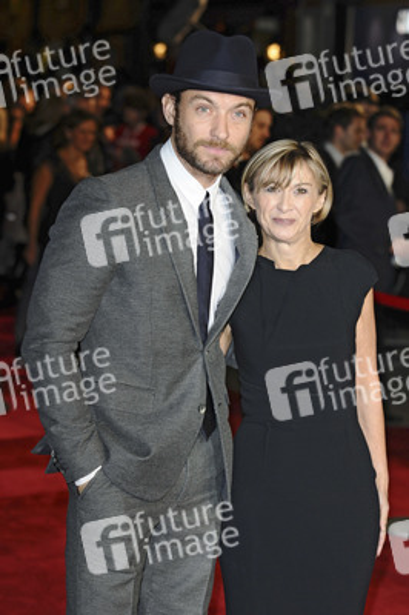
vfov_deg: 17.1
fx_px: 2048
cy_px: 308
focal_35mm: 120
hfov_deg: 11.4
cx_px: 204
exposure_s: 1/200
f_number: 4
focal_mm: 80
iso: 320
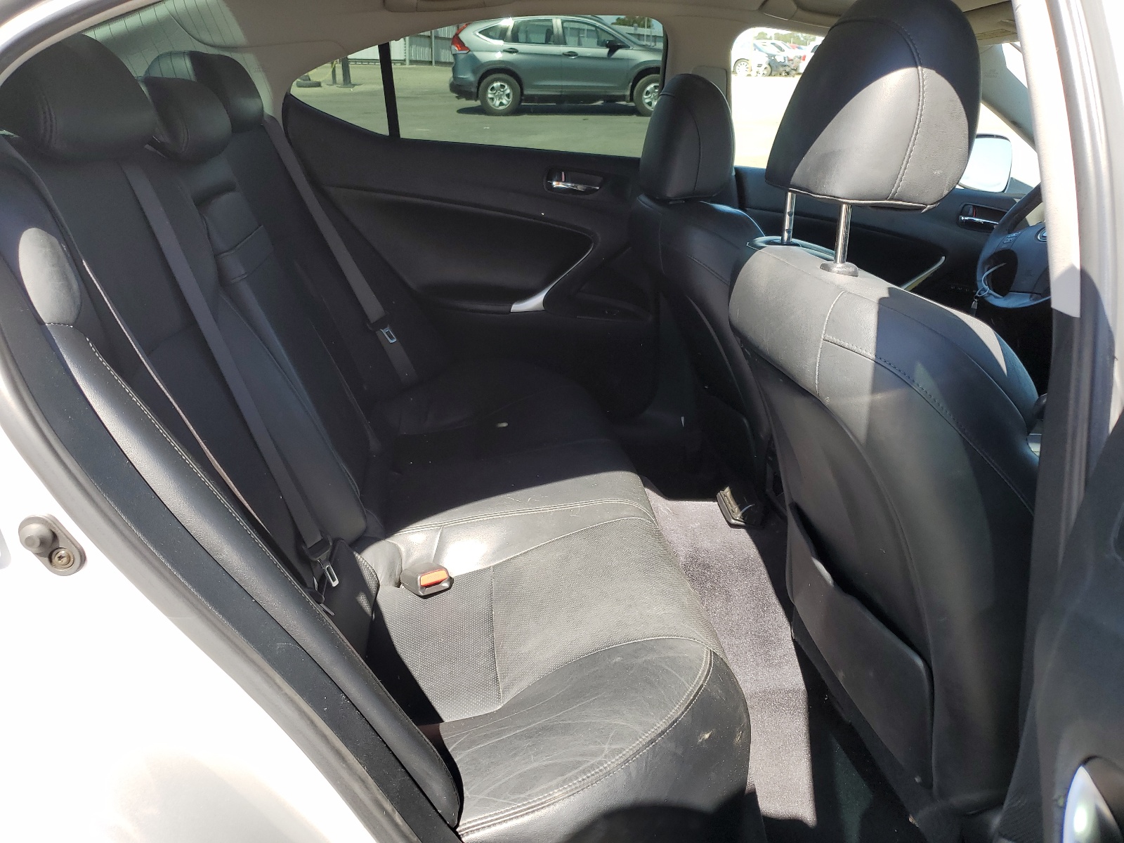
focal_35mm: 26
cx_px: 562
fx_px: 844
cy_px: 422
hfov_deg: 67.3
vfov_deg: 53.1
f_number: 1.5
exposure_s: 1/500
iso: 50
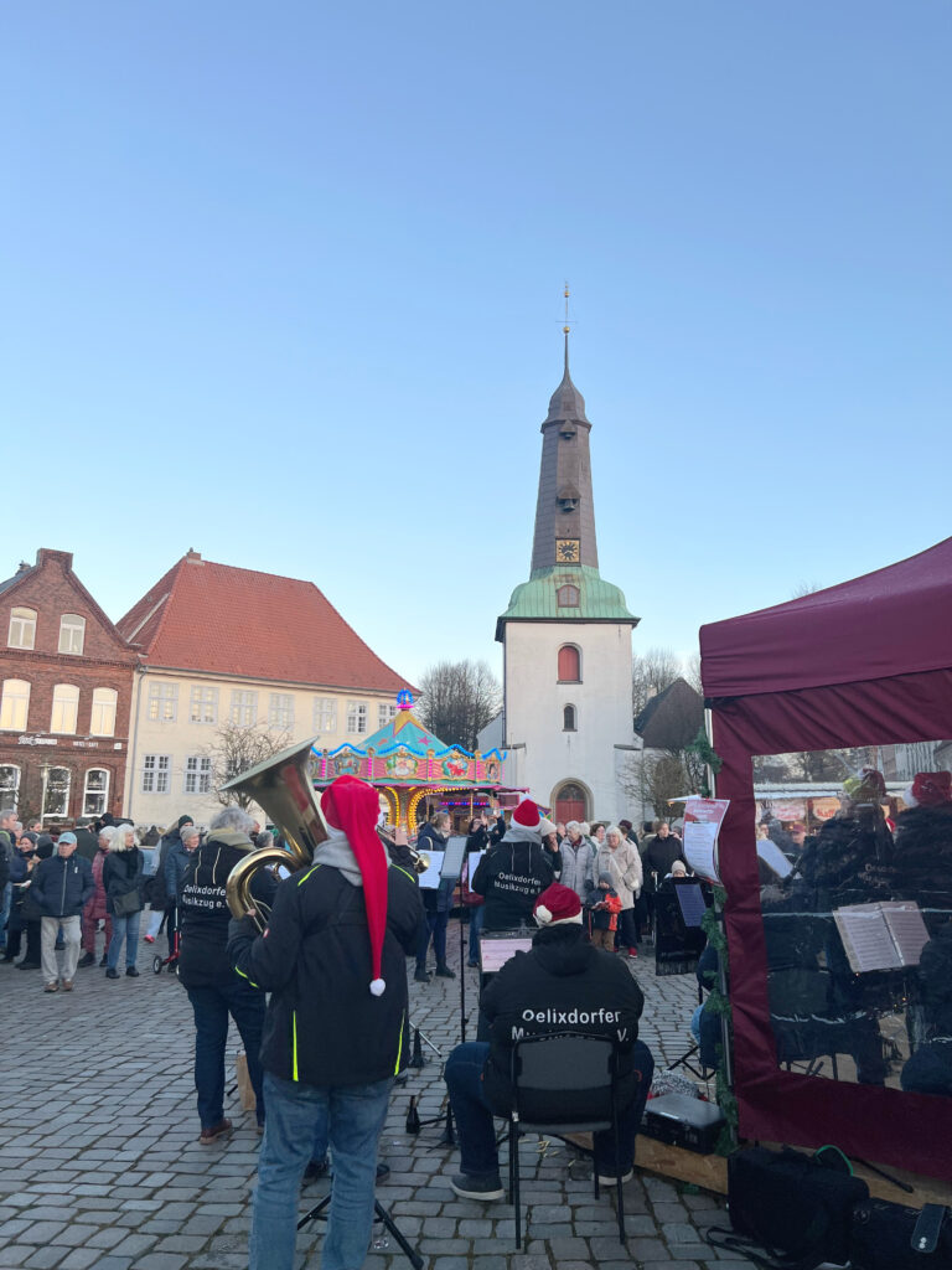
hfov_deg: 53.1
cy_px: 635
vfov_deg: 67.3
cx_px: 476
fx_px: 953
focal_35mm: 26
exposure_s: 1/533
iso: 50
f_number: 1.5
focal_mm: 5.7
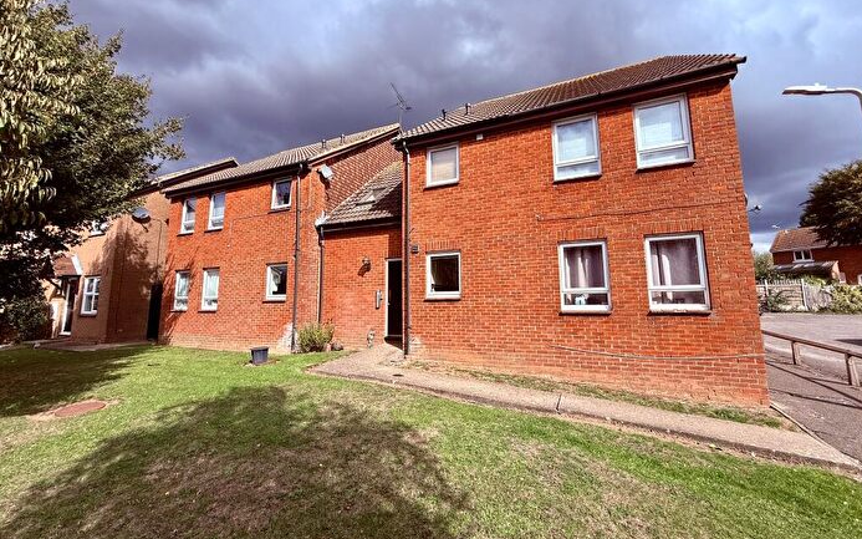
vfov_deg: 74.7
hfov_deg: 101.5
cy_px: 258
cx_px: 434
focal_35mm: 15
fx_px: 352
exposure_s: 1/1613
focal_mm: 2.22
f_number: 2.2
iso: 50
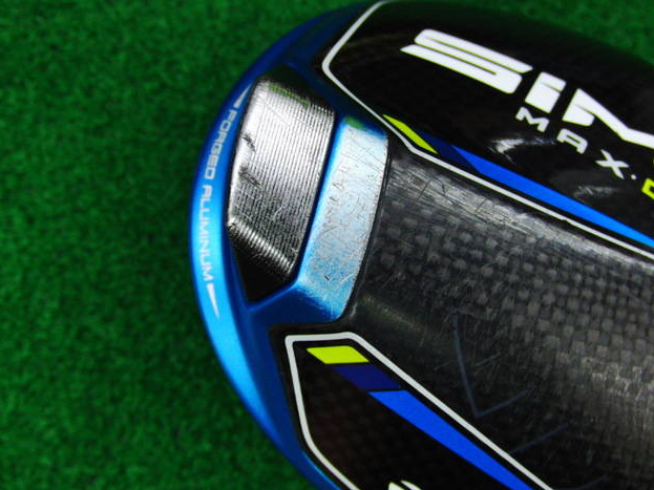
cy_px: 239
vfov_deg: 37.7
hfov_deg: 49.0
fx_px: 718
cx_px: 332
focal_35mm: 38
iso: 320
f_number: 3.6
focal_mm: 6.42
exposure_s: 1/80
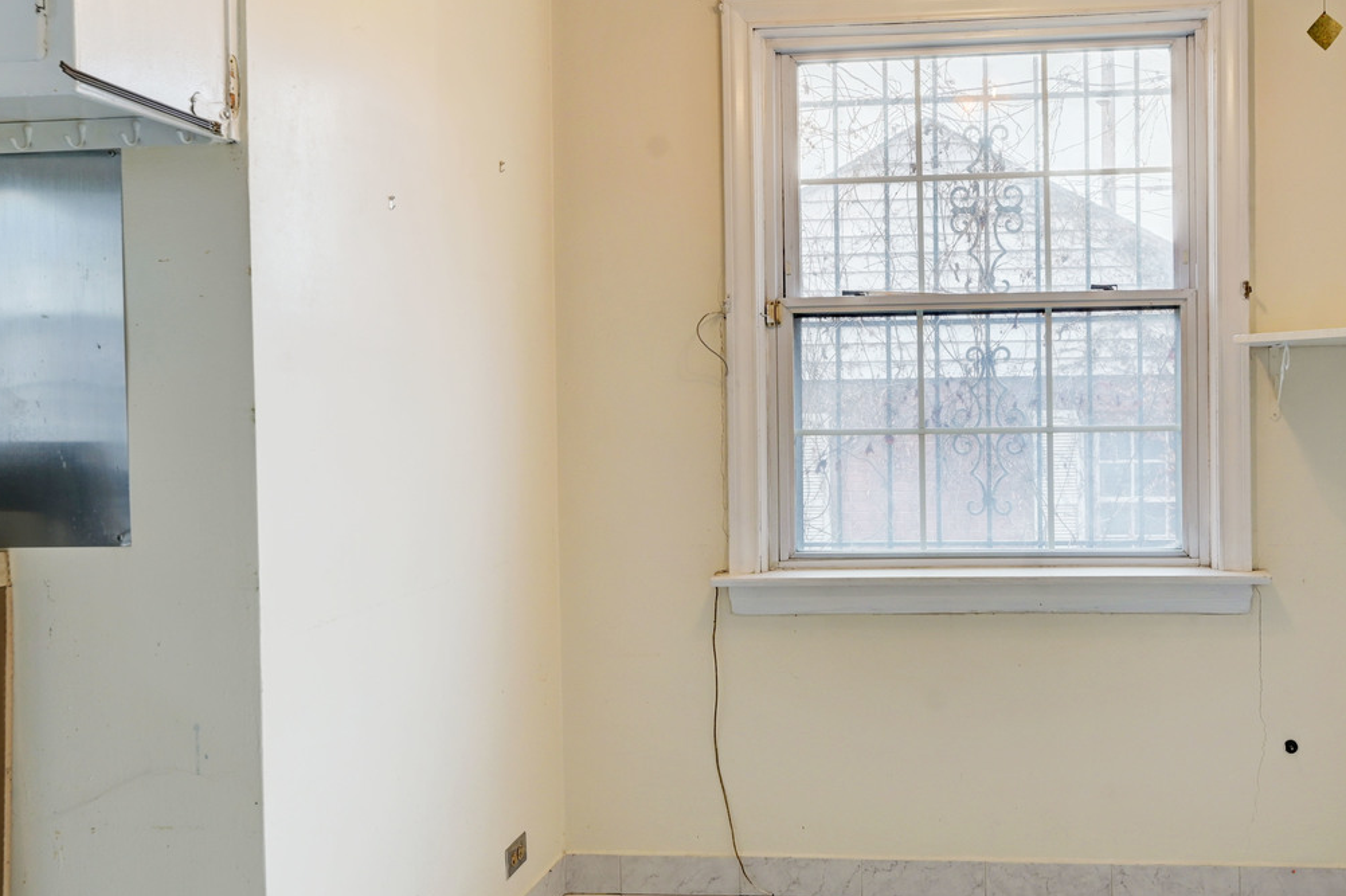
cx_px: 911
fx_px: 1271
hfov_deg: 54.5
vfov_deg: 38.8
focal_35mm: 34
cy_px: 420
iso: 400
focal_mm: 21
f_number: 8
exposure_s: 1/60
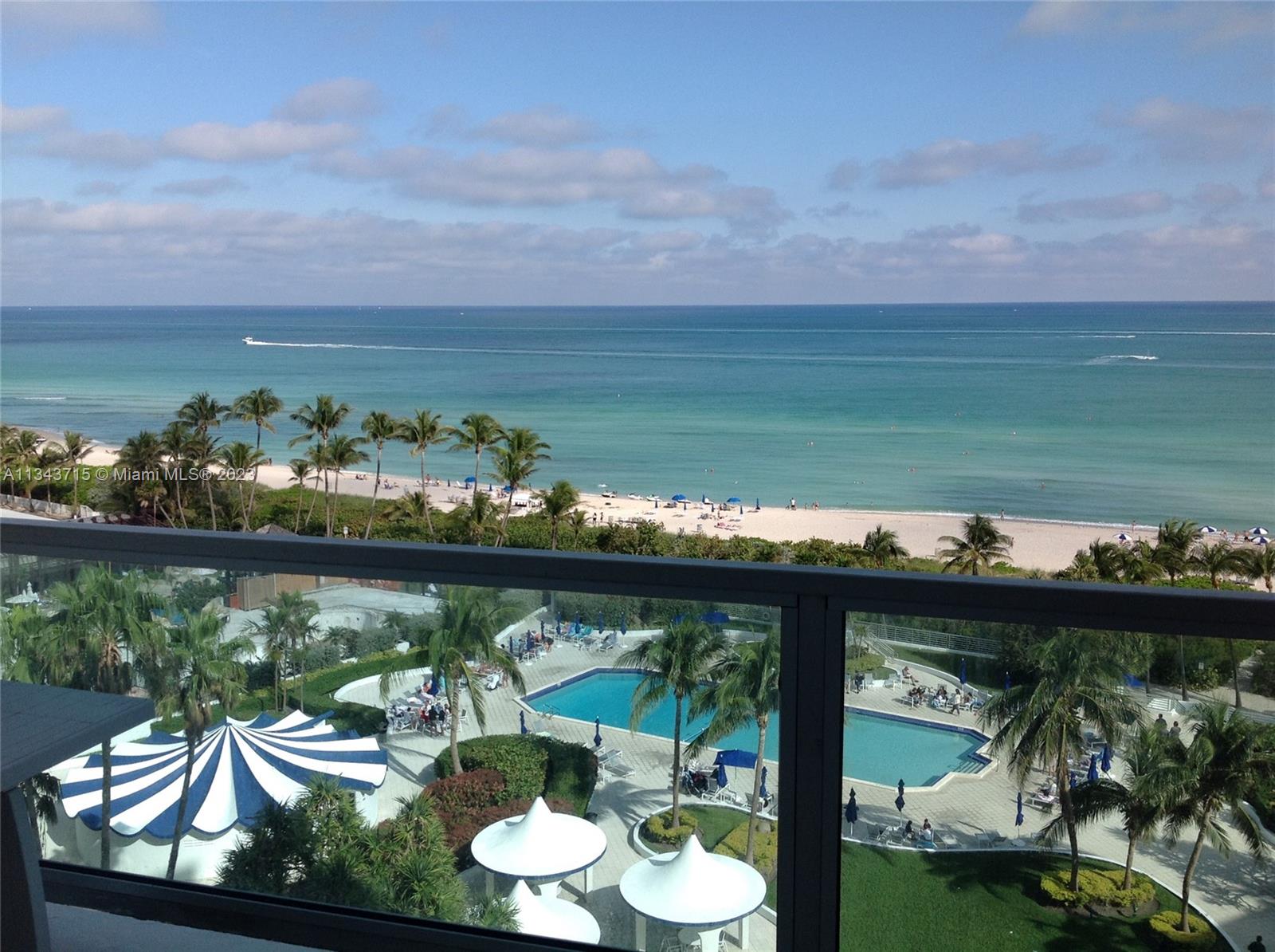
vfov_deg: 40.6
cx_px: 638
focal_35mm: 35
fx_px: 1287
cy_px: 476
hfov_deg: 52.7
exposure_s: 1/2160
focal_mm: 4.28
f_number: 2.4
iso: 50
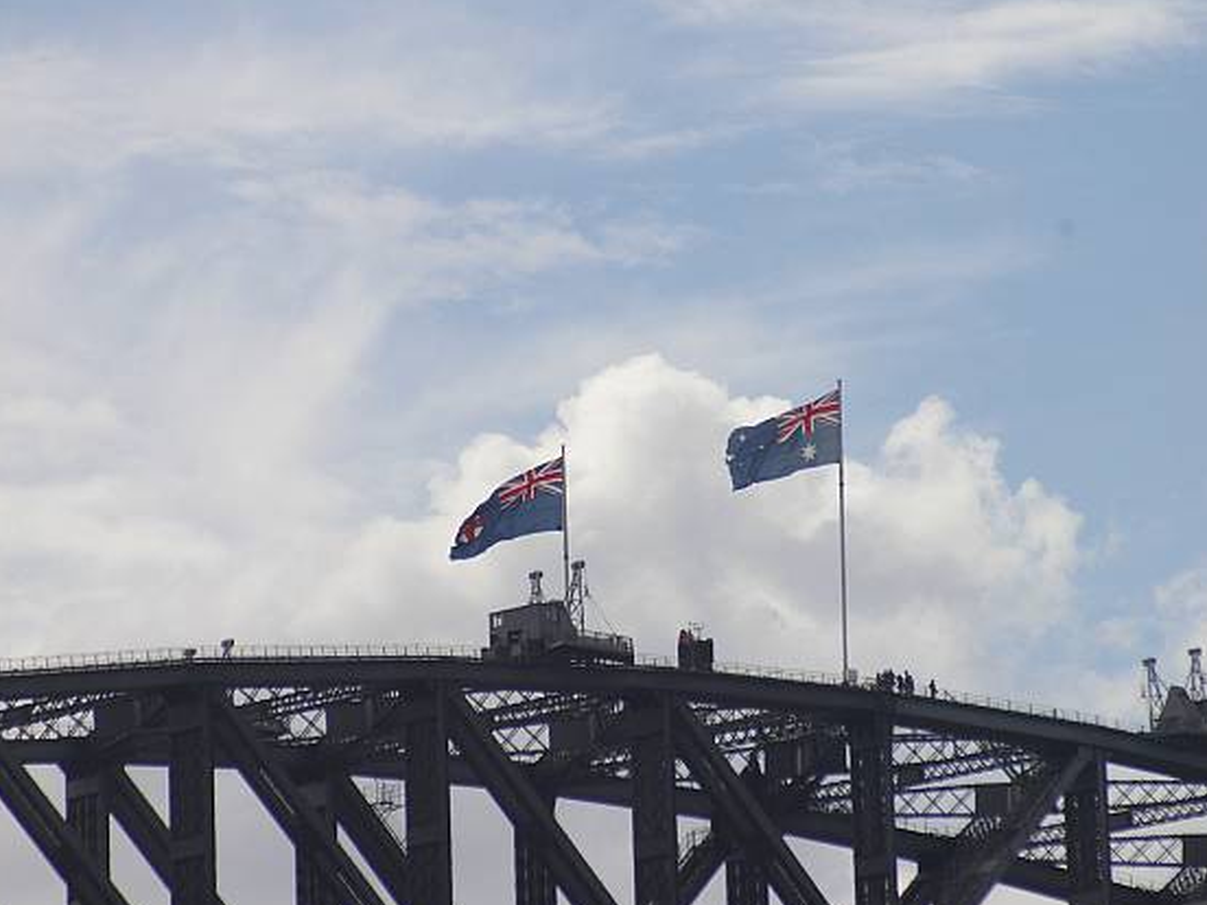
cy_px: 457
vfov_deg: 4.2
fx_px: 12239
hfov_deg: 5.6
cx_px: 641
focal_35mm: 351
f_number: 8
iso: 200
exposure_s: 1/750
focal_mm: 210
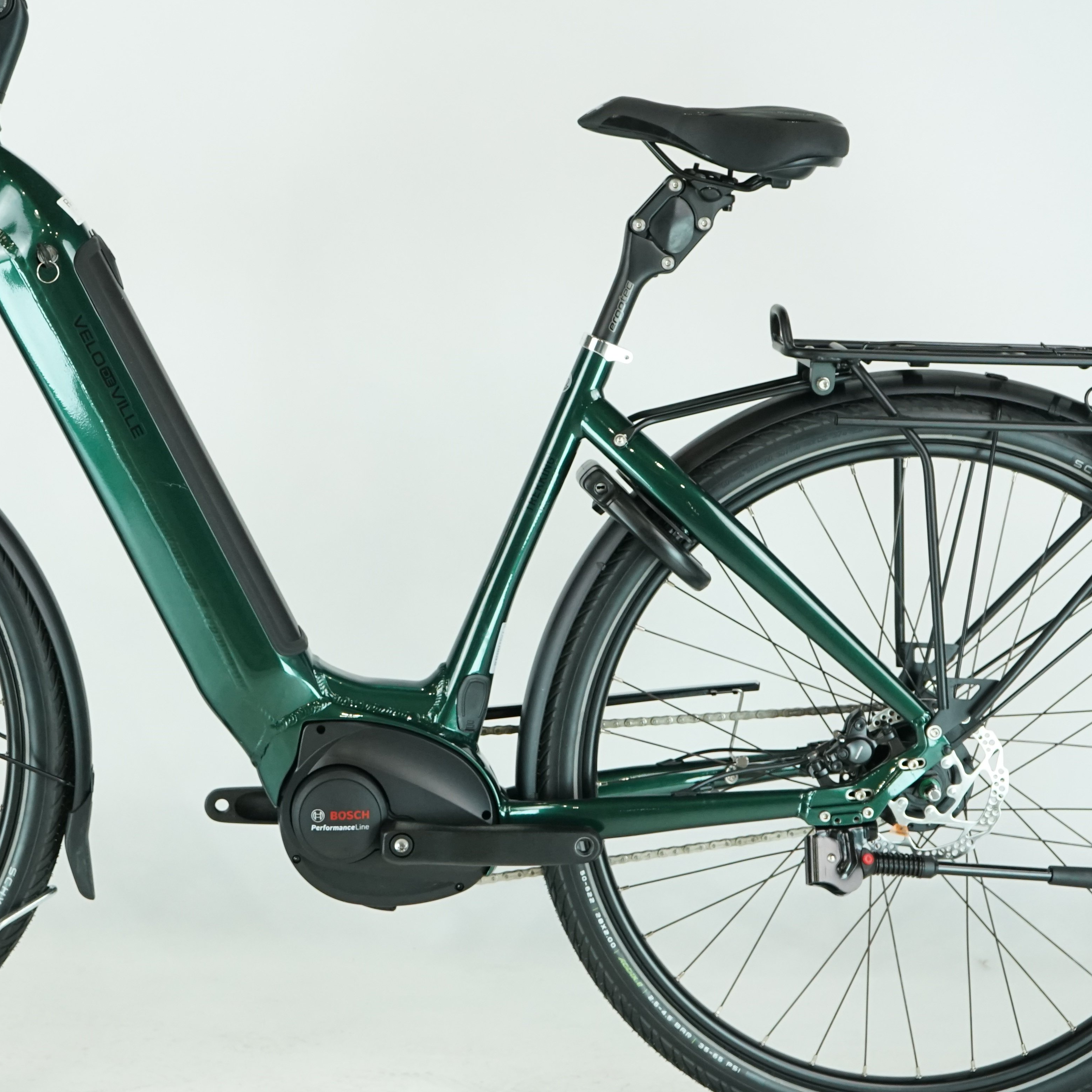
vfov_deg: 18.9
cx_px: 300
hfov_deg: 18.8
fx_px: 3284
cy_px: 500
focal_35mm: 92
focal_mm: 56
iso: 1600
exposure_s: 1/200
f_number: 5.6
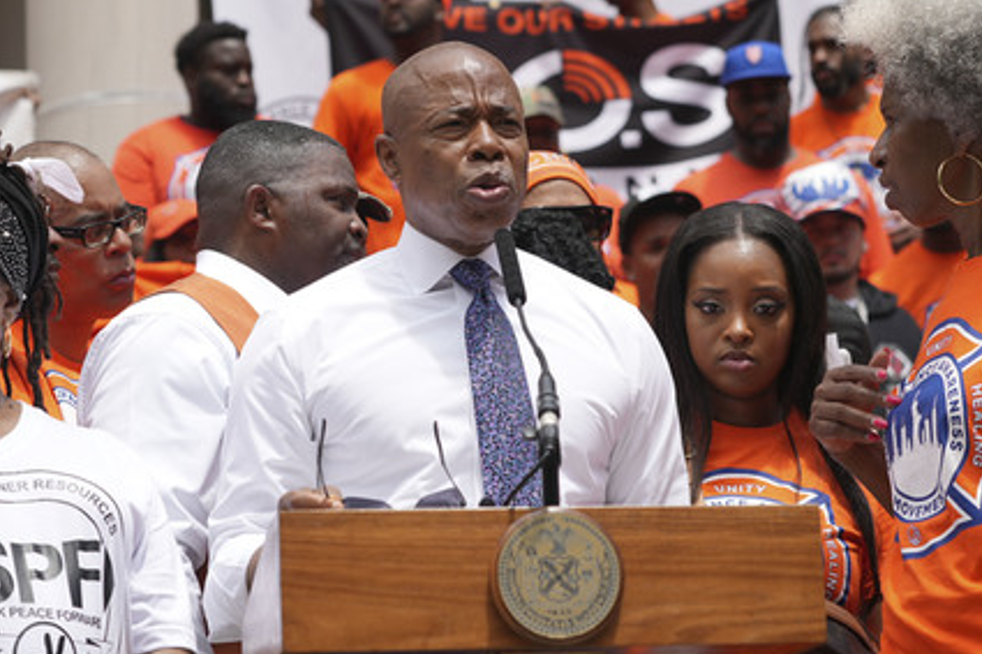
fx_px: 2890
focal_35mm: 106
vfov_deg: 12.9
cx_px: 478
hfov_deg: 19.3
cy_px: 342
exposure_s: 1/500
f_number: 5.6
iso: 125
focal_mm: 100
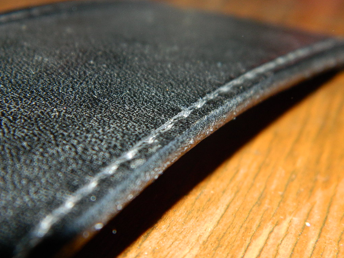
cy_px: 130
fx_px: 1034
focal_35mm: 104
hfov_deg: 18.9
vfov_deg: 14.2
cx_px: 172
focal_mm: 18.6
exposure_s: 1/60
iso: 200
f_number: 12.6
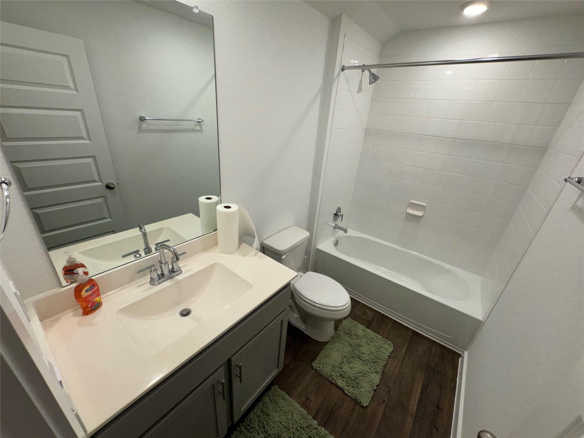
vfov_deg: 85.7
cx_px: 292
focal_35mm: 14
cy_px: 219
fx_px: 236
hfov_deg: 102.1
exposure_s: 1/120
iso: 100
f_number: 2.2
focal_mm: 2.22
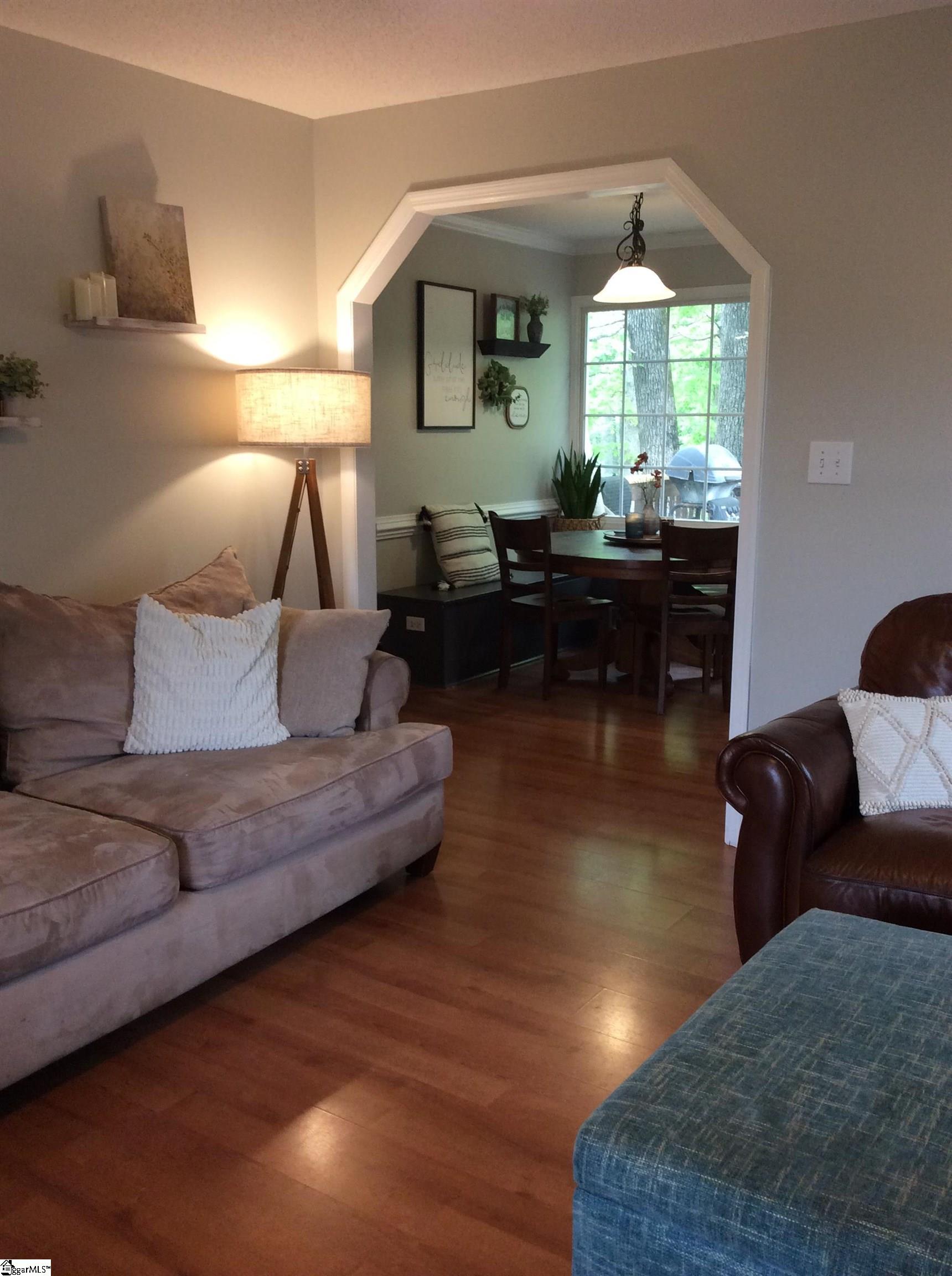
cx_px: 476
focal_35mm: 33
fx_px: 1214
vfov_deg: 55.4
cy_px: 638
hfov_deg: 42.8
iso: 100
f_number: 2.4
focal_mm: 3.3
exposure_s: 1/24
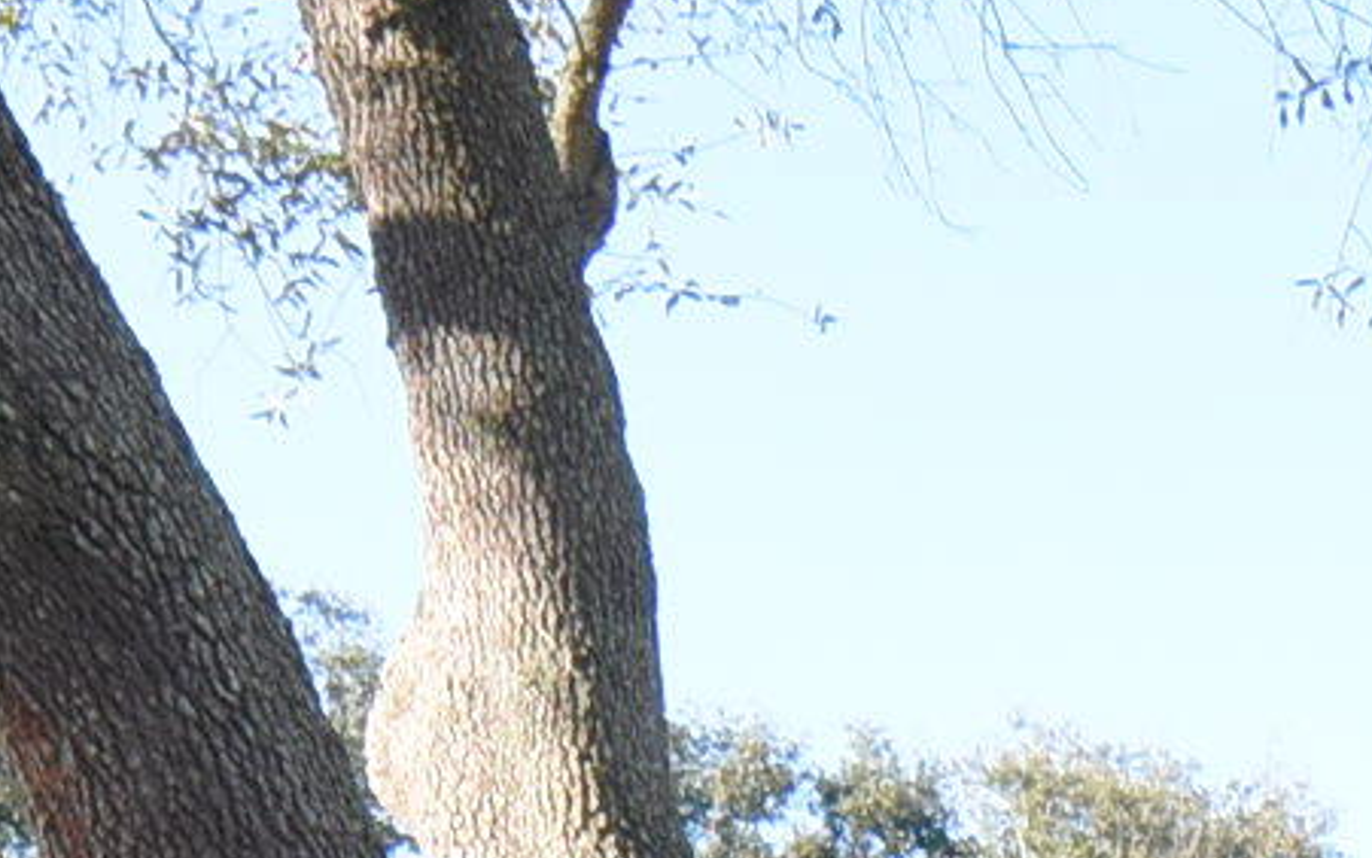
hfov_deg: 12.1
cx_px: 995
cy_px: 2099
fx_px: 6446
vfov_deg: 7.1
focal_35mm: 172
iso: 400
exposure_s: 1/250
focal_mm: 17
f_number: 8
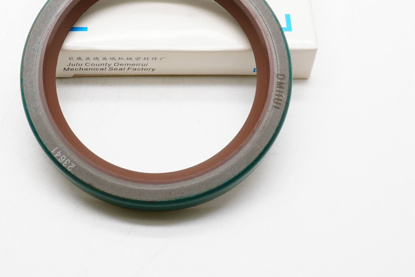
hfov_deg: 28.4
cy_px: 38
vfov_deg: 18.9
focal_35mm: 71
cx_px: 153
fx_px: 818
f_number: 11
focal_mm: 25
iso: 800
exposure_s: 1/60
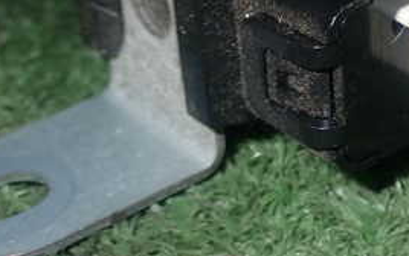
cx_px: 366
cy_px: 0
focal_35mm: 128
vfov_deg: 10.2
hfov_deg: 16.1
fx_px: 1428
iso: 200
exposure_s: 1/50
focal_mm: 9.65
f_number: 10
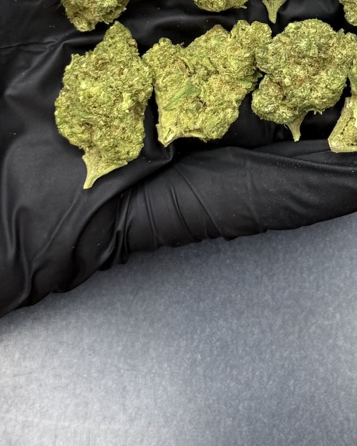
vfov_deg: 17.0
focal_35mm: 111
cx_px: 307
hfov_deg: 13.8
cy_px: 17
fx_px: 1466
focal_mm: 6.76
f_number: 1.78
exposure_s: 1/50
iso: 125
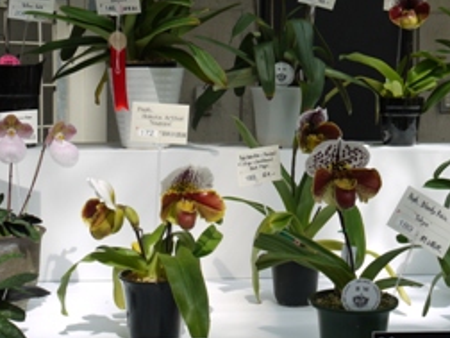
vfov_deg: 22.8
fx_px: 832
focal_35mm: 64
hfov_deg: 30.2
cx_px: 250
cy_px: 111
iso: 100
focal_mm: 18
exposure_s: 1/160
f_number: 5.6
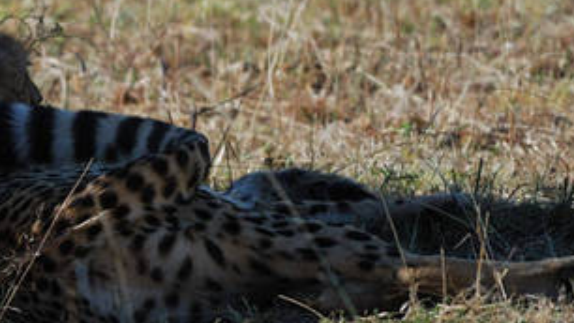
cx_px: 131
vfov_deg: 0.9
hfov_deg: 1.7
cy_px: 177
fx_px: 19722
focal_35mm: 1296
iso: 110
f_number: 5.6
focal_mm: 360
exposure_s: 1/400
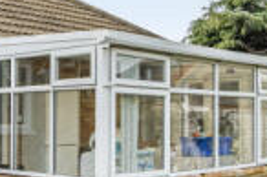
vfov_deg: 18.8
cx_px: 220
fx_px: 533
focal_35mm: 72
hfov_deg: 27.4
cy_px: 112
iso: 100
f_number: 8
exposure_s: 1/250
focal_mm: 16
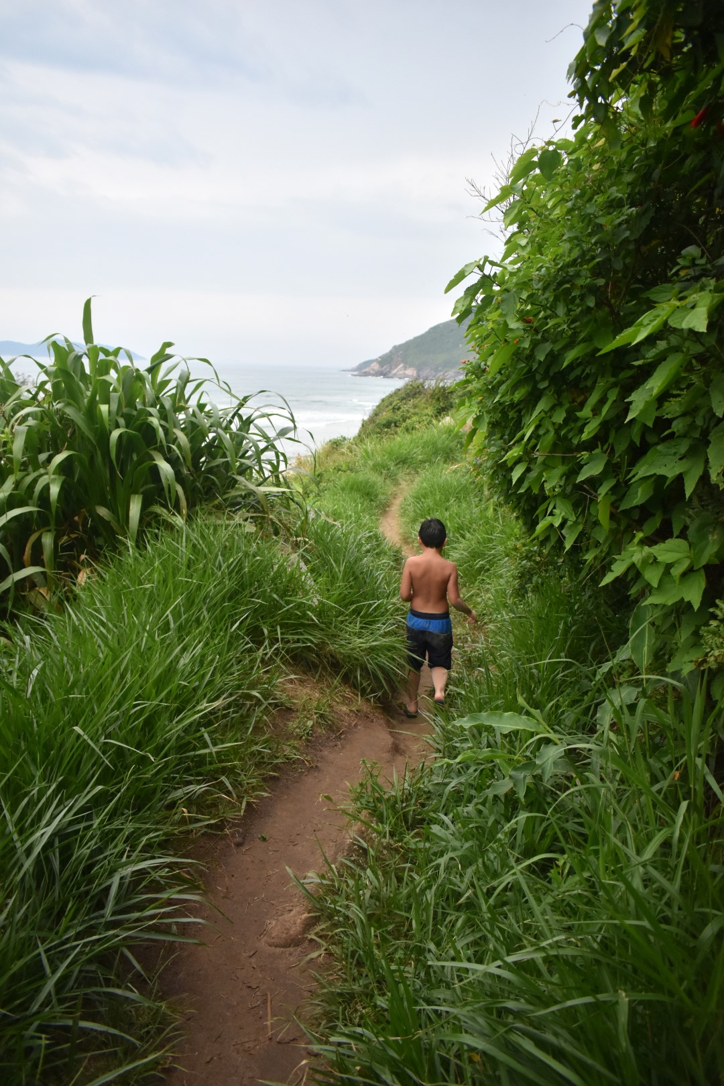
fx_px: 814
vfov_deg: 67.4
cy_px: 543
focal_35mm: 27
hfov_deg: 47.9
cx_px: 362
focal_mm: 18
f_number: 4
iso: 800
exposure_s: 1/1000
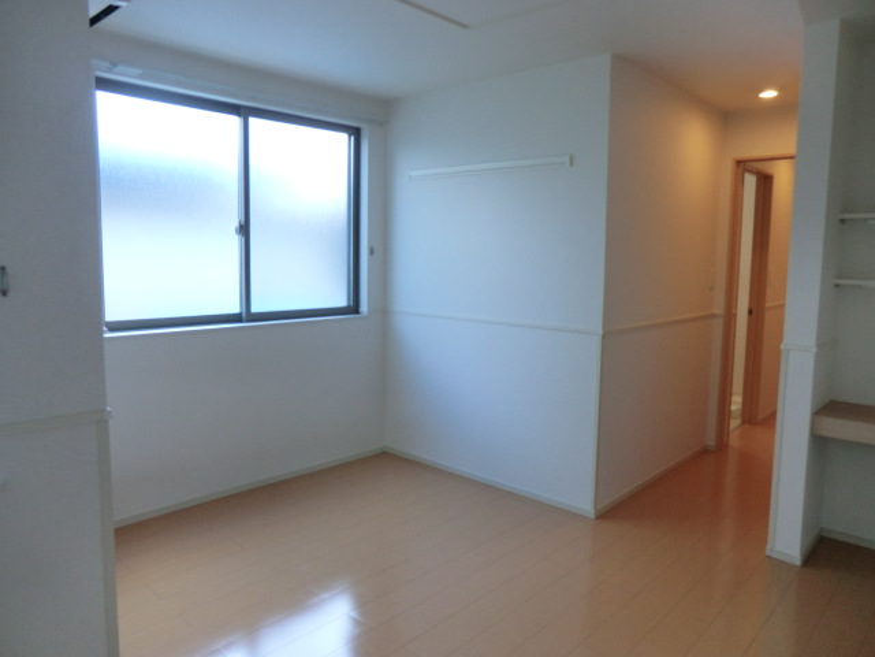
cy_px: 328
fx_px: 607
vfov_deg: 56.8
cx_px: 438
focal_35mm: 24
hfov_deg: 71.6
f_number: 3.2
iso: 200
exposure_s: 1/60
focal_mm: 4.3
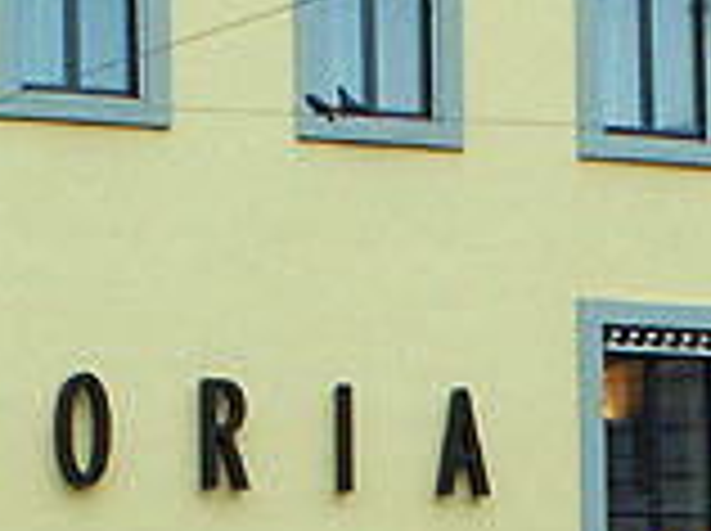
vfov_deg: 5.6
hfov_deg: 7.5
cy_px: 801
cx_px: 860
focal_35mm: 262
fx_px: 5373
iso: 800
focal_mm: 28
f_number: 6.3
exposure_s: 1/400
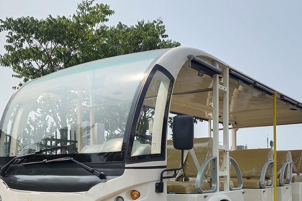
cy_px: 171
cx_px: 147
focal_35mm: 52
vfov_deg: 25.4
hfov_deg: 38.2
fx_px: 436
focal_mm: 4.35
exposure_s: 1/1338
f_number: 1.8
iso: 50
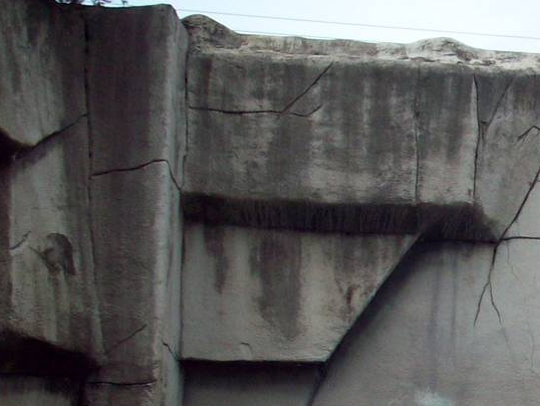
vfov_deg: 13.1
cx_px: 762
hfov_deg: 16.6
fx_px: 1717
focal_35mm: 110
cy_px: 488
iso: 80
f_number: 5.6
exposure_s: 1/223
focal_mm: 6.2
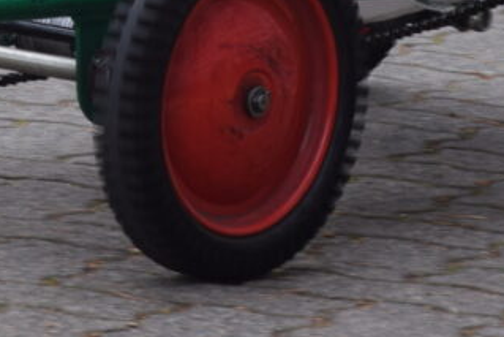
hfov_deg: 2.7
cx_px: -82
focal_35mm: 759
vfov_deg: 1.8
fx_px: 10636
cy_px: -406
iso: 400
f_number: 6.3
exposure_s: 1/160
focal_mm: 105
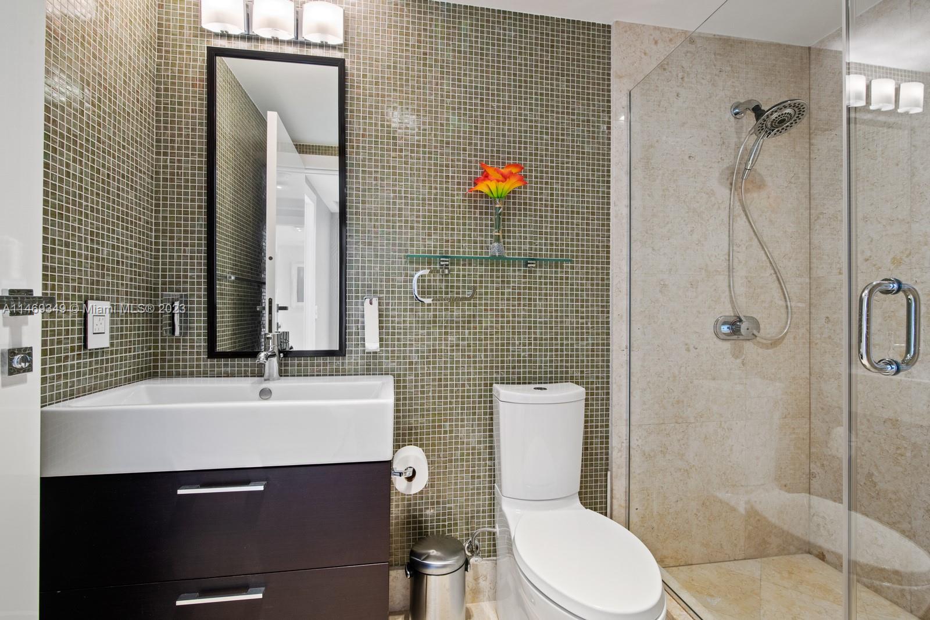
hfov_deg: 96.7
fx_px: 413
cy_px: 310
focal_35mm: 16
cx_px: 465
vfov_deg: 73.8
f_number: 11
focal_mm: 16
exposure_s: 1/2
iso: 400
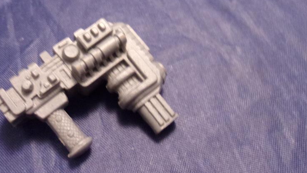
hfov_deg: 49.0
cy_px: 52
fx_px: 334
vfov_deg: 28.7
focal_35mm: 41
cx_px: 117
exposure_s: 1/18
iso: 400
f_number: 3
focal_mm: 4.9
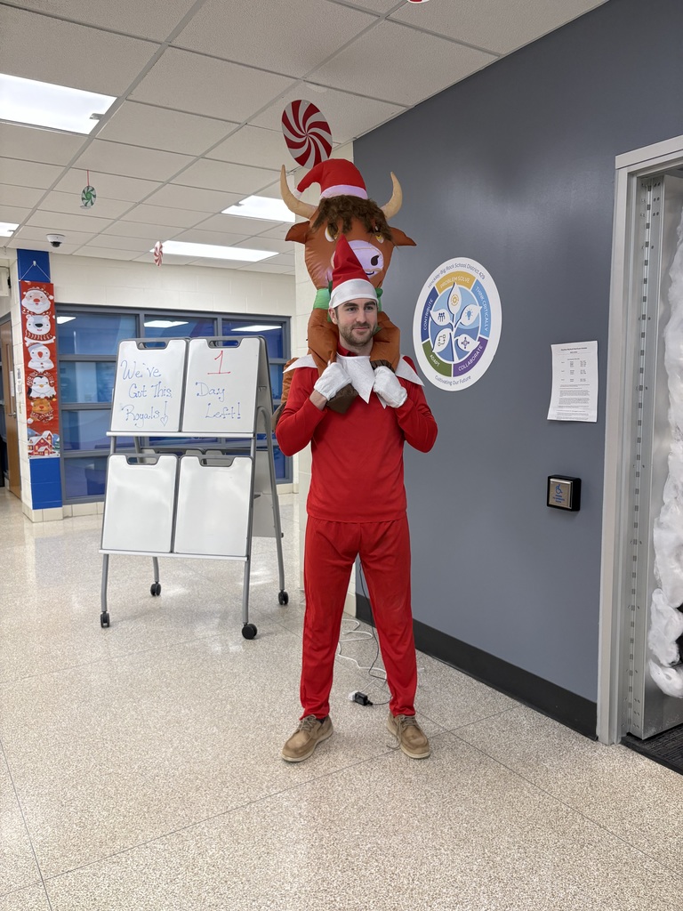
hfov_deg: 53.1
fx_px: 684
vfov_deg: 67.3
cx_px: 342
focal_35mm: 26
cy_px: 456
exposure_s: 1/126
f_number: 1.6
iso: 125
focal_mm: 5.96
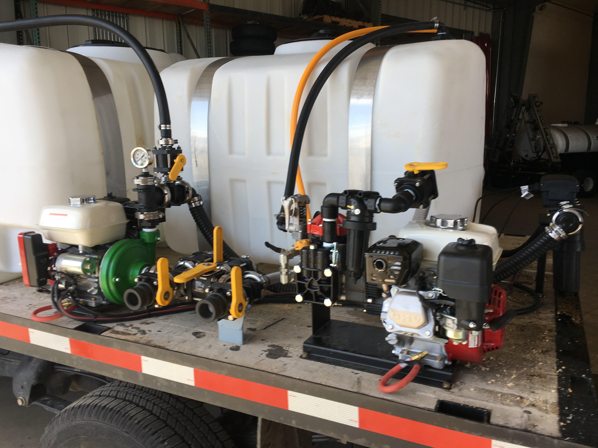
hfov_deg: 61.7
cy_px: 224
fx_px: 501
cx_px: 299
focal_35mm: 29
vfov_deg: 48.2
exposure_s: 1/232
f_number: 2.2
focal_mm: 4.15
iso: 25
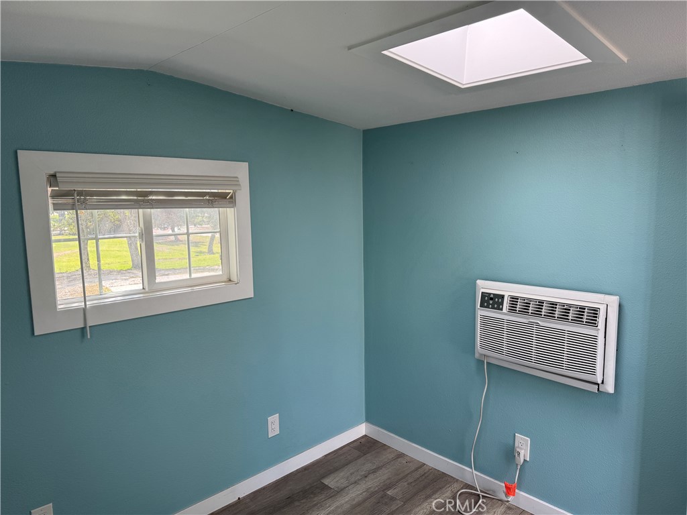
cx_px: 344
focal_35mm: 24
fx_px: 476
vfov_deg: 56.8
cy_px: 258
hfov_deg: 71.6
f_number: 1.78
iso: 80
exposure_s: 1/240
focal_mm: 6.76
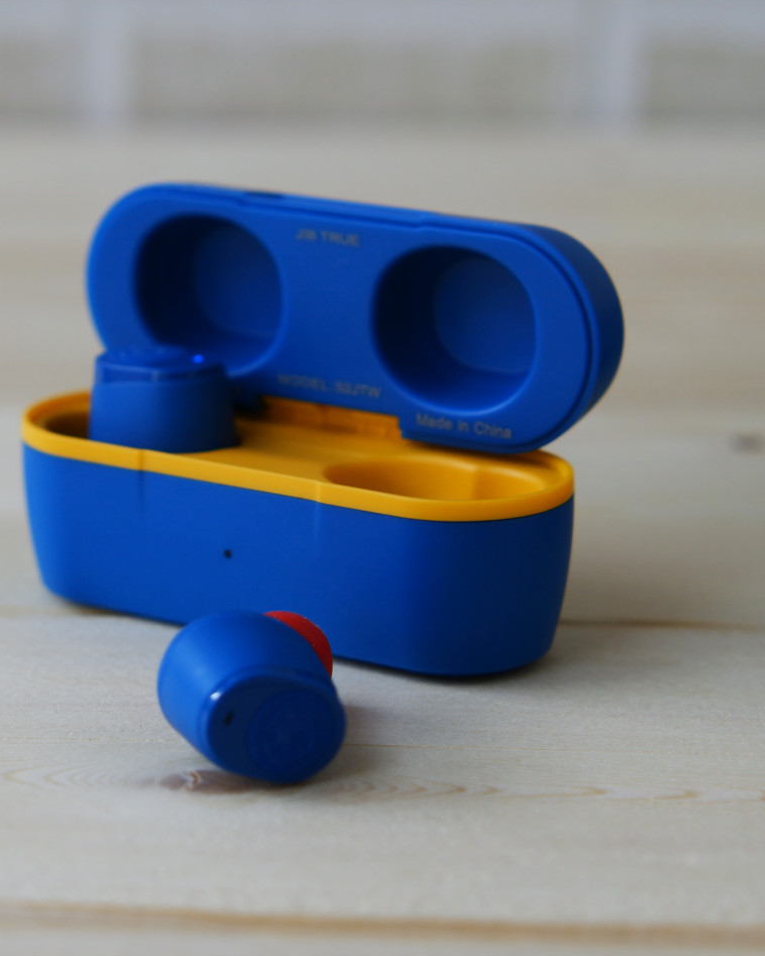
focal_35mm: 113
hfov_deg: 13.6
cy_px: 479
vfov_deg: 17.0
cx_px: 194
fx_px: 3198
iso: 200
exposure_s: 1/125
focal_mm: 43
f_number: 3.5
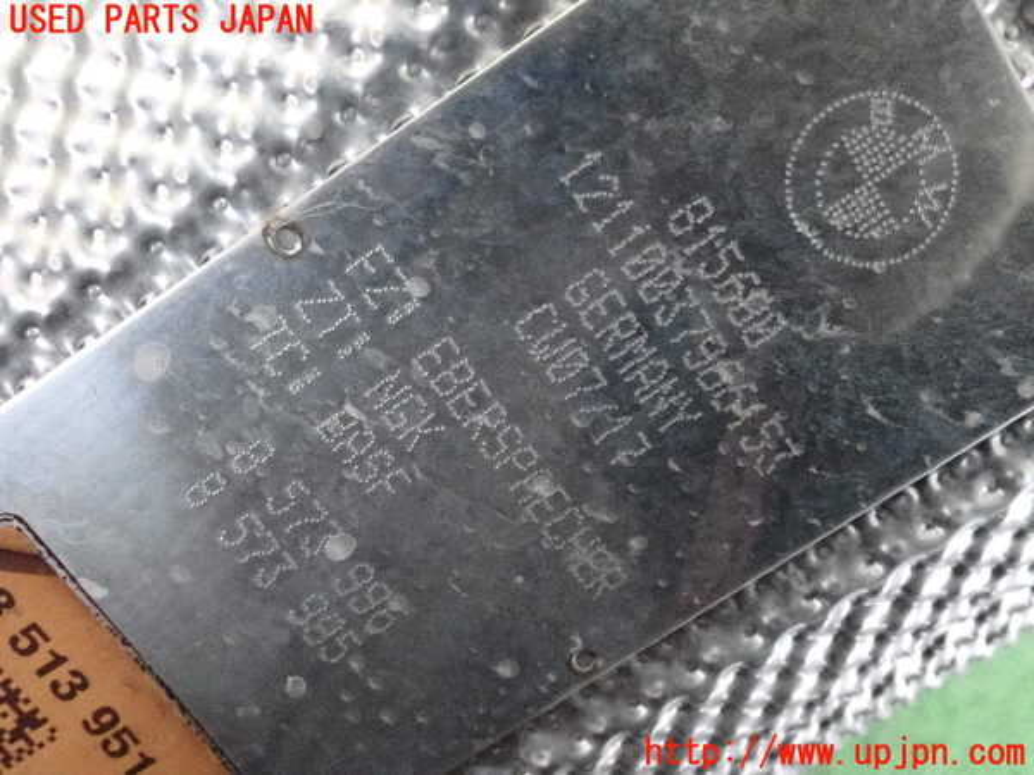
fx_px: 1314
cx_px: 517
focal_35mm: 44
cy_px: 388
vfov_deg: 32.9
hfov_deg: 42.9
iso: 6400
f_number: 2.9
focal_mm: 7.84
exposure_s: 1/125
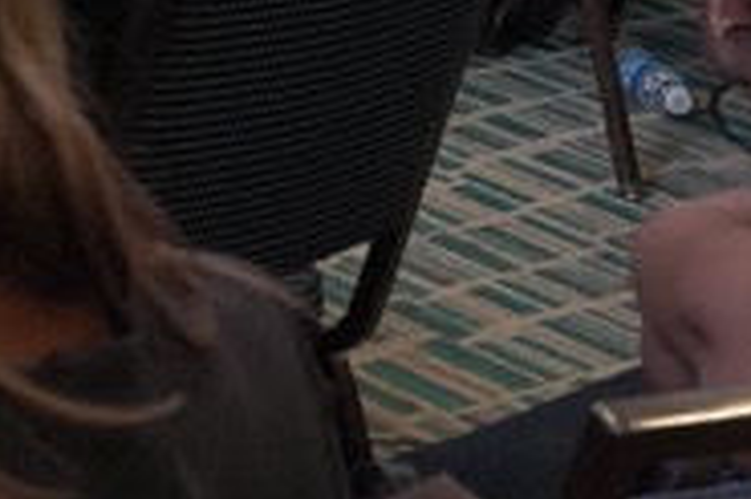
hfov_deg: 10.8
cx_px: -982
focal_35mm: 166
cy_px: -951
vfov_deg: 7.4
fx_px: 3460
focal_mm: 24
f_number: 5
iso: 6400
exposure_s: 1/640
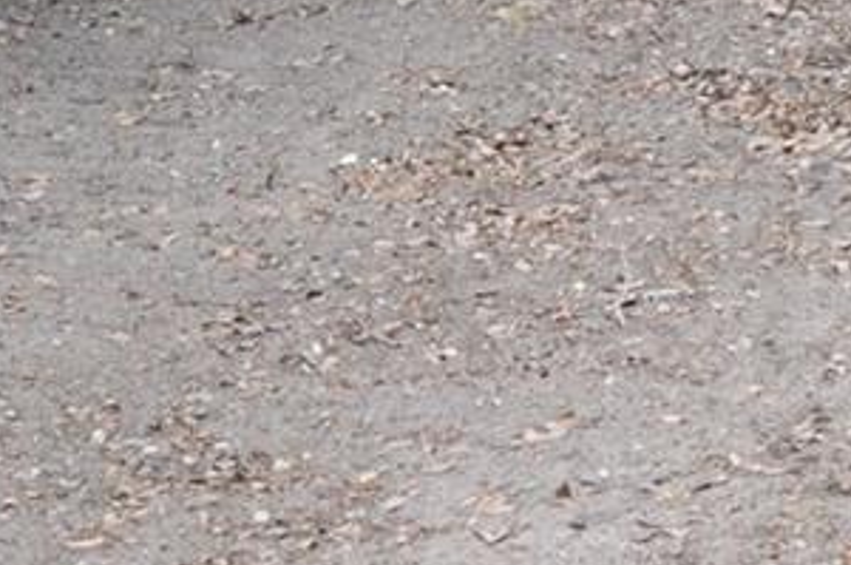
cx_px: 1237
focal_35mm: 192
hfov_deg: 10.4
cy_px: -426
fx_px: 4531
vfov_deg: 7.0
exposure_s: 1/125
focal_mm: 24
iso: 200
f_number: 5.6
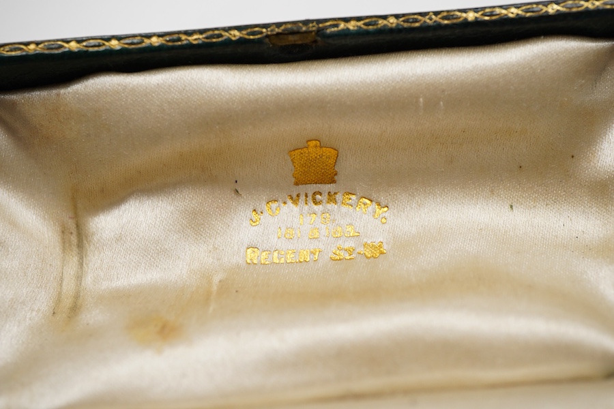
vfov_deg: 29.9
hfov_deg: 43.6
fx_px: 767
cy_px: 204
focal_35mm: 45
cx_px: 307
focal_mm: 30
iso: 800
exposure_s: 1/125
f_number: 9
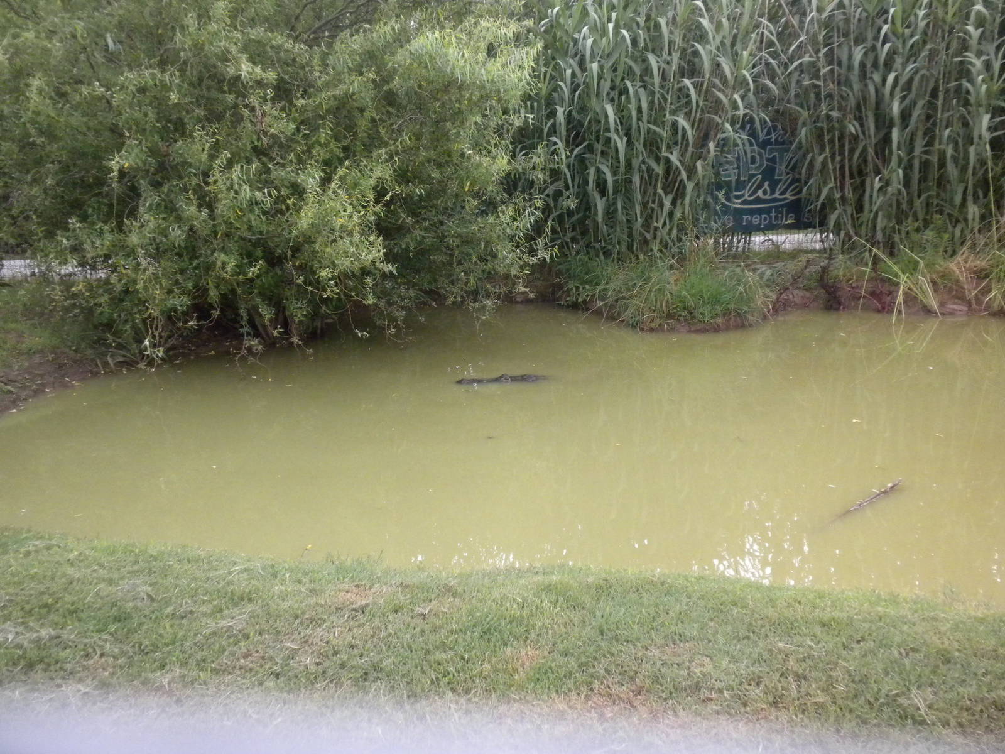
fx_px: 1074
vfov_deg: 38.7
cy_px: 377
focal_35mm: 37
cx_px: 502
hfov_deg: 50.1
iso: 400
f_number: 3.5
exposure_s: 1/334
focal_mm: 6.6
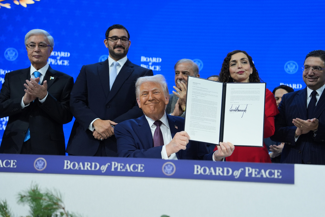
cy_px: 108
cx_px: 162
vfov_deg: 20.3
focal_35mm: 67
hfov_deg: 30.1
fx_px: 605
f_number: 3.2
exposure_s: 1/320
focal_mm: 67
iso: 1250
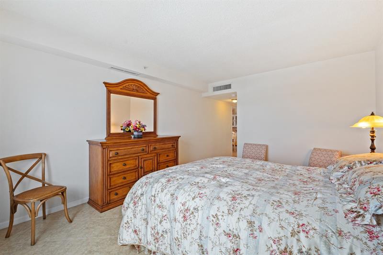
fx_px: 149
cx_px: 192
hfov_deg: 104.3
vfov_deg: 81.2
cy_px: 128
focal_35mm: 14
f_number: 8
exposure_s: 1/13
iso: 560
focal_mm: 14
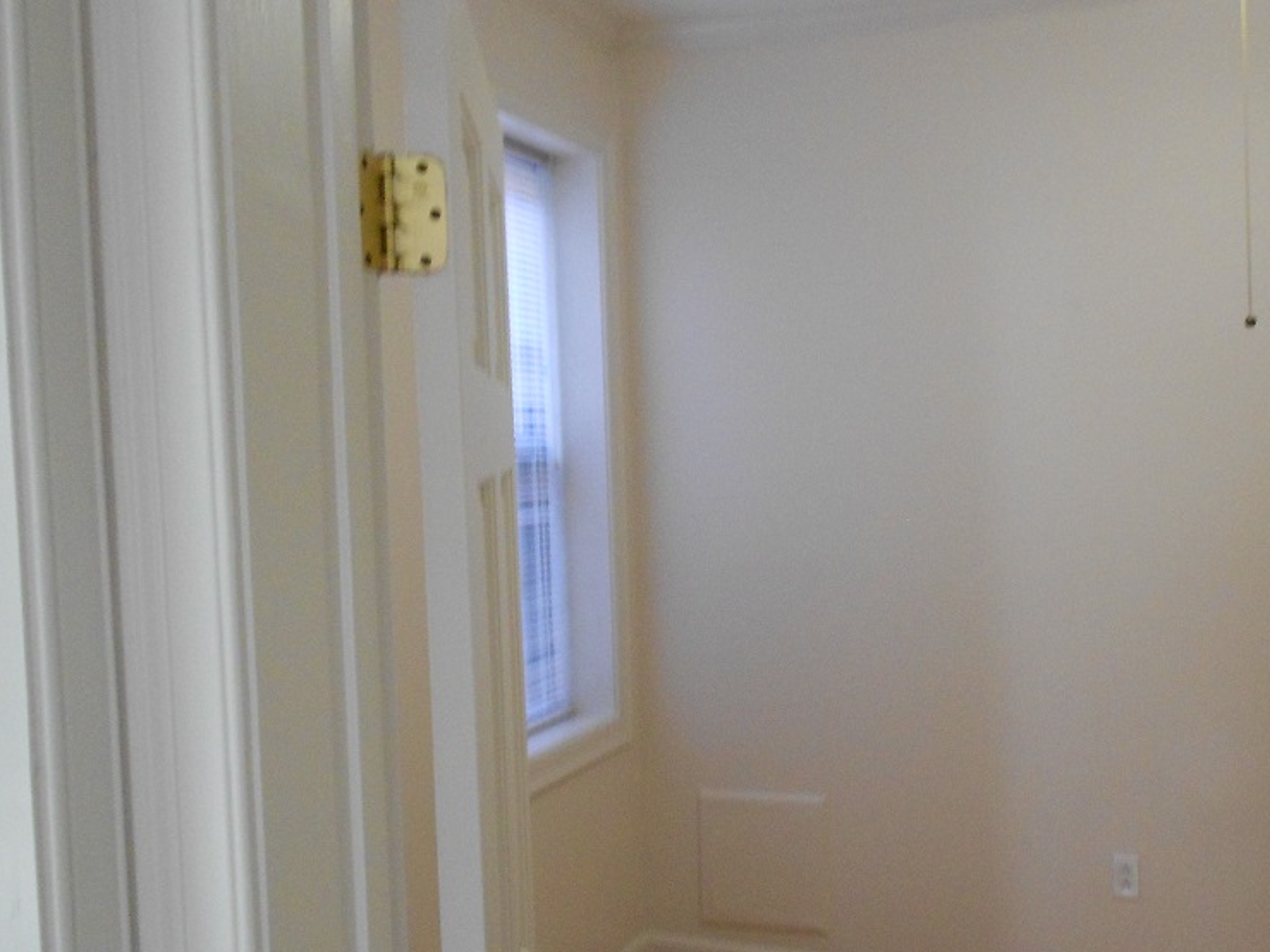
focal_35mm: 38
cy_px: 476
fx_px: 1394
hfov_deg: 48.8
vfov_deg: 37.7
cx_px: 725
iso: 400
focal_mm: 4.6
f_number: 3.2
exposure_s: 1/30
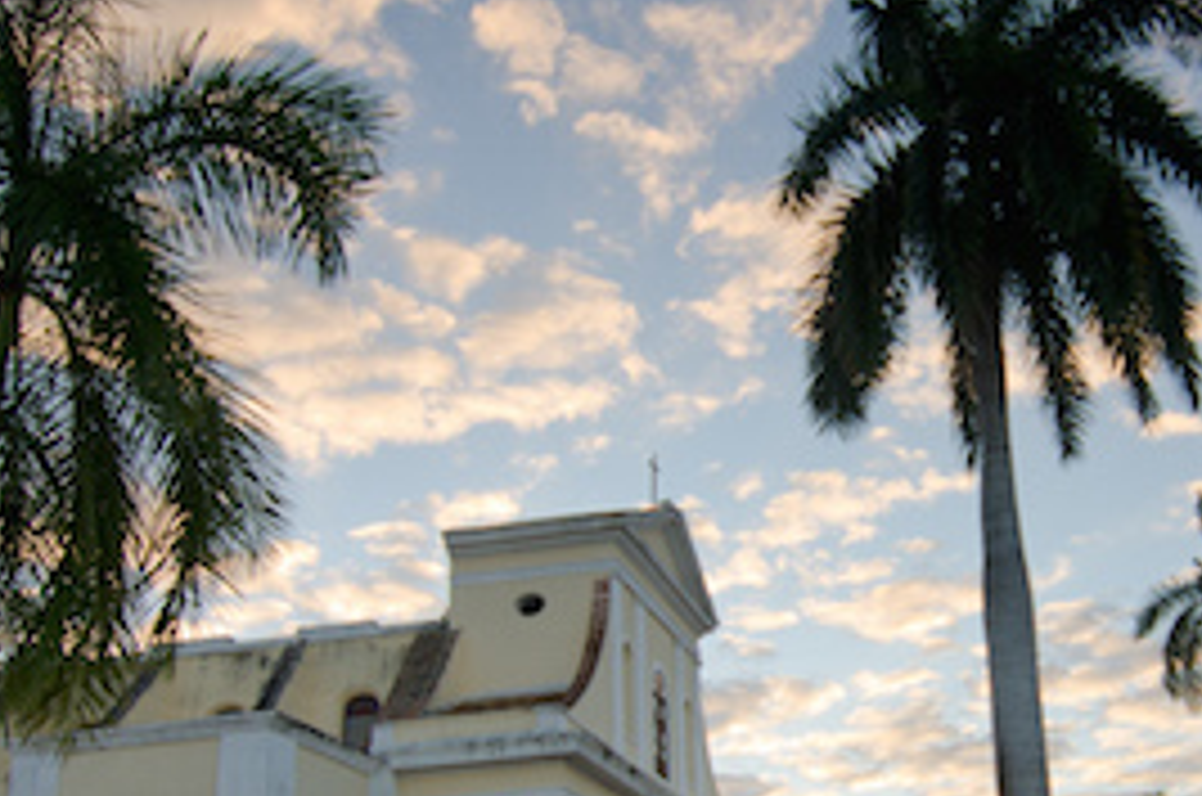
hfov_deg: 43.6
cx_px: 918
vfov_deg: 30.3
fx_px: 1444
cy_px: 603
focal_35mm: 43
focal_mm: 11
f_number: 3.5
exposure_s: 1/200
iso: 100
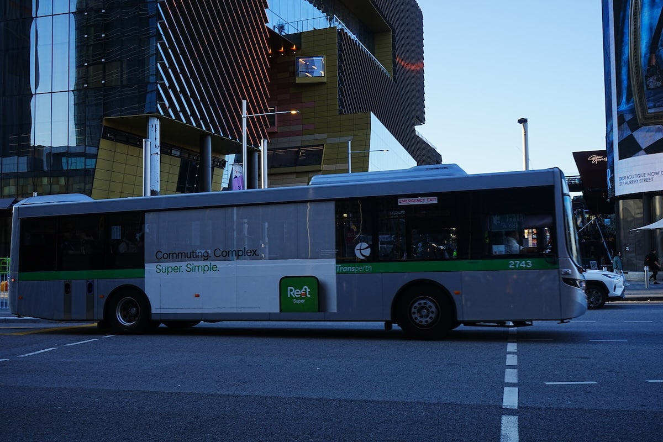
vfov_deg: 38.9
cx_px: 332
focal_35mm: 34
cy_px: 221
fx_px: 626
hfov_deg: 55.8
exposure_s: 1/125
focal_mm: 34
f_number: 9
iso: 200
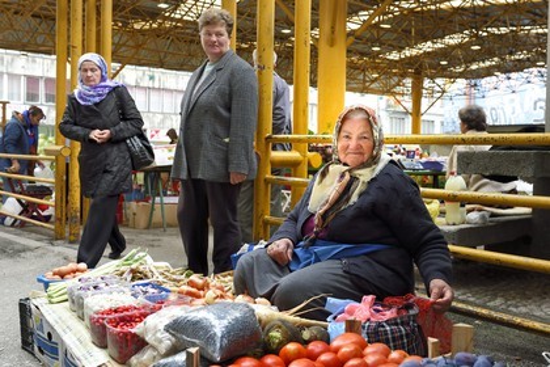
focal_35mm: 32
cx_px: 275
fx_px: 489
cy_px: 184
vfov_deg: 41.1
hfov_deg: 58.7
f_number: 5.6
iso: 1600
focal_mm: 32
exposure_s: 1/125
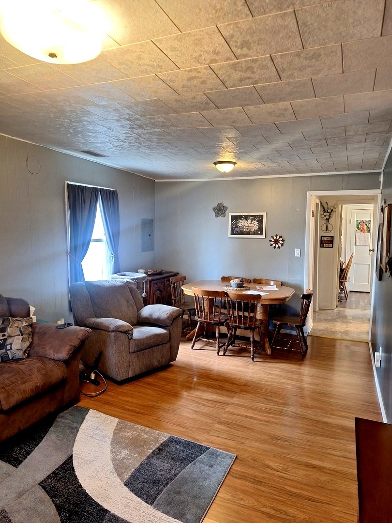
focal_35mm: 23
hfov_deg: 58.9
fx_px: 347
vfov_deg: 73.9
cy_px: 262
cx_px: 196
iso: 125
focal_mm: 5.54
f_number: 1.8
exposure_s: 1/40
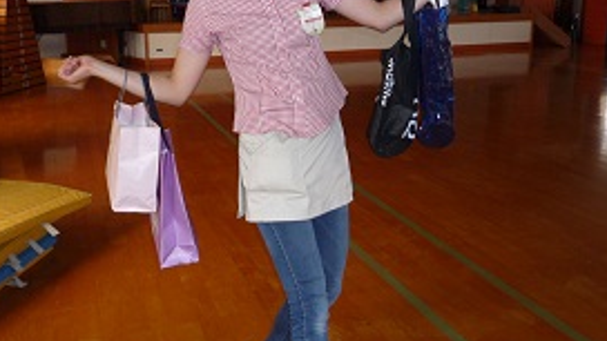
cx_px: 288
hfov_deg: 50.5
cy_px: 152
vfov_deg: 29.7
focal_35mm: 40
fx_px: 644
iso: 100
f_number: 2.8
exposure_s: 1/30
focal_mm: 4.4
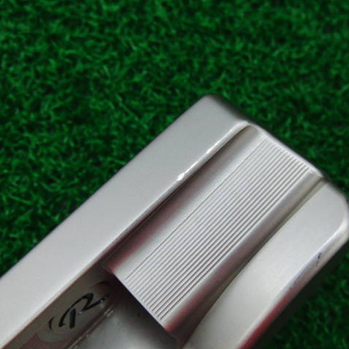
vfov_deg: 38.3
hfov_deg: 38.0
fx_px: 502
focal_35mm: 44
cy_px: 174
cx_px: 228
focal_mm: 6.42
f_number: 3.6
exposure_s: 1/60
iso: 400
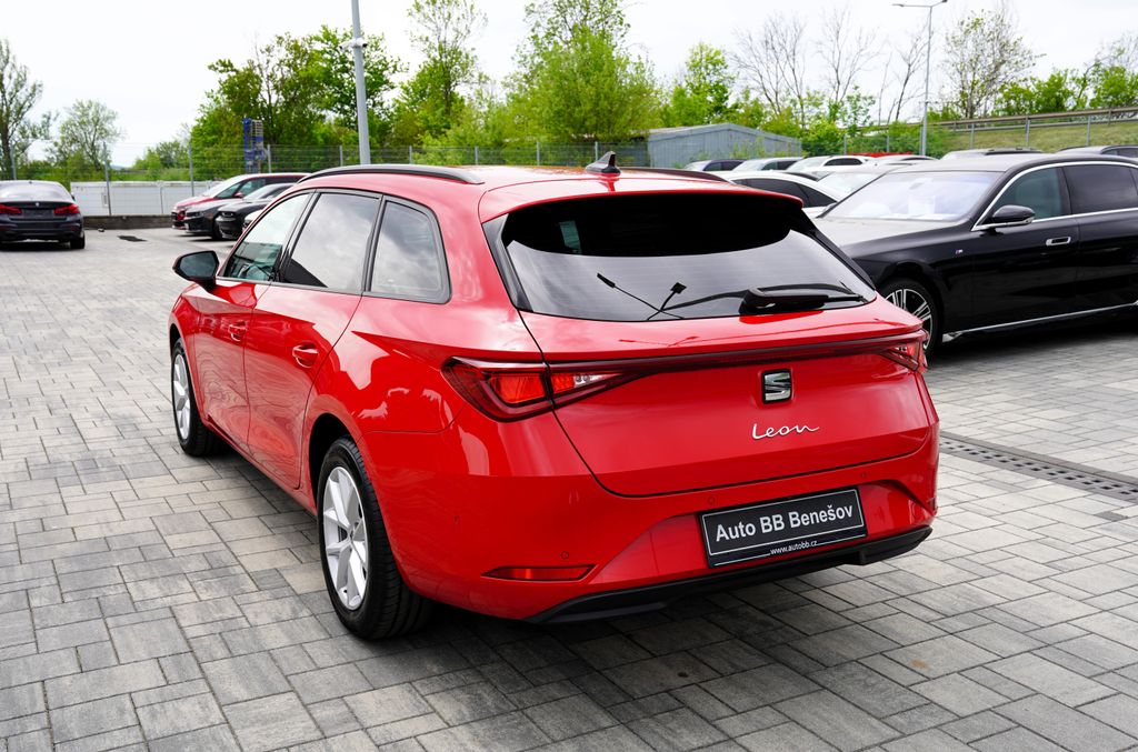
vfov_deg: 38.7
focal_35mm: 34
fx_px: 1072
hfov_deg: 55.9
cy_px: 376
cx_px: 569
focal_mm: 34
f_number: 8
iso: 100
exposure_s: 1/125
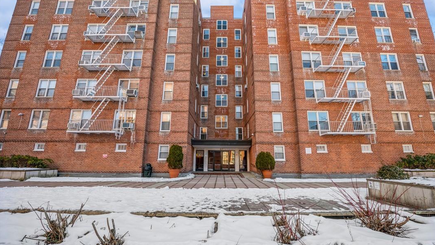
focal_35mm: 15
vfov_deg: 70.5
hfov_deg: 103.0
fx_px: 173
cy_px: 125
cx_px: 221
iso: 200
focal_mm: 14
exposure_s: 1/50
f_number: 11
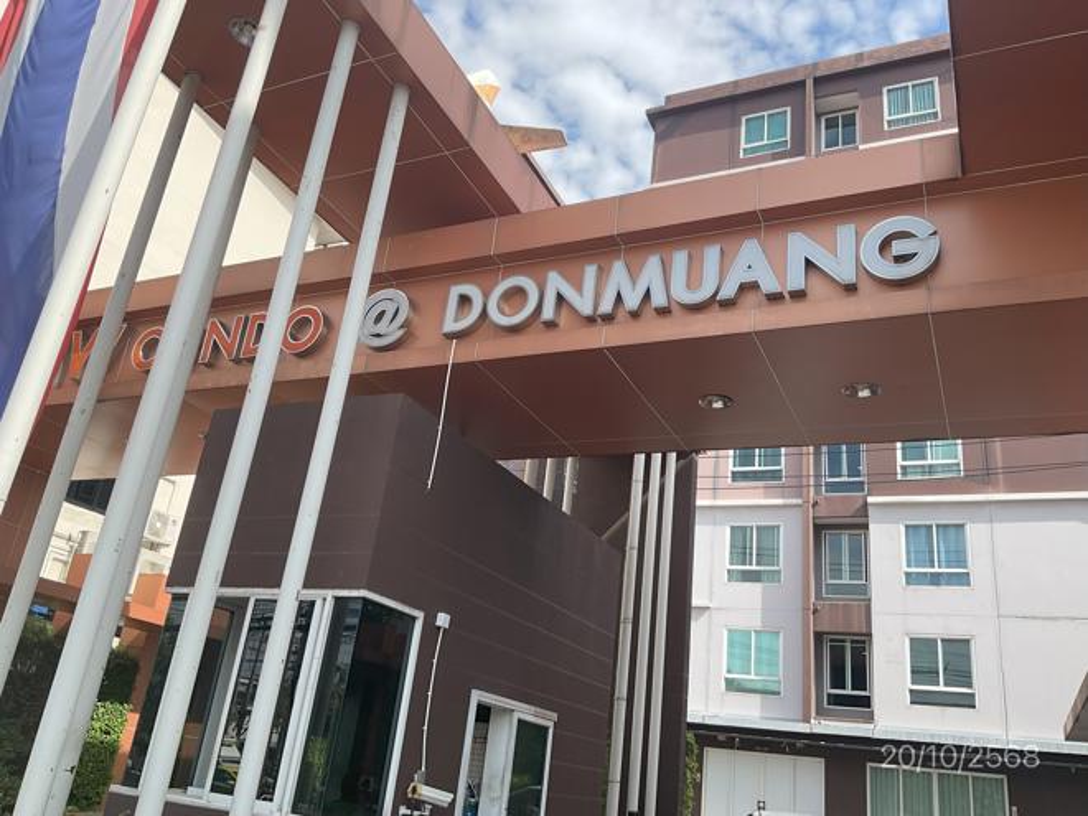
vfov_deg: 48.2
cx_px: 544
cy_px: 408
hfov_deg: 61.7
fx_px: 911
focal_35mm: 29
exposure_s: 1/944
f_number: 1.8
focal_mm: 3
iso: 16
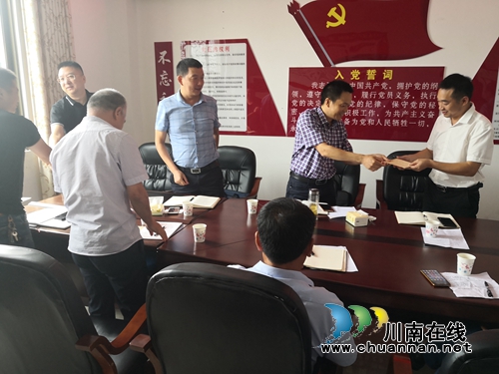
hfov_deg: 65.3
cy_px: 187
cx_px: 250
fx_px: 389
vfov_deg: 51.4
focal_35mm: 27
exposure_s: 1/50
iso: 80
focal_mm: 3.95
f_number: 1.6
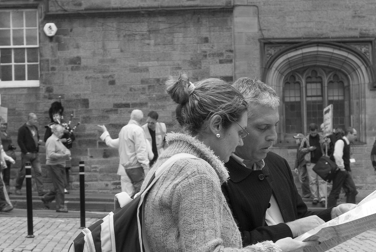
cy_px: 216
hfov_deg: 21.0
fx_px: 1014
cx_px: 168
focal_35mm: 97
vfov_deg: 14.0
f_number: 6.7
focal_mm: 35
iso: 200
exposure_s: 1/125
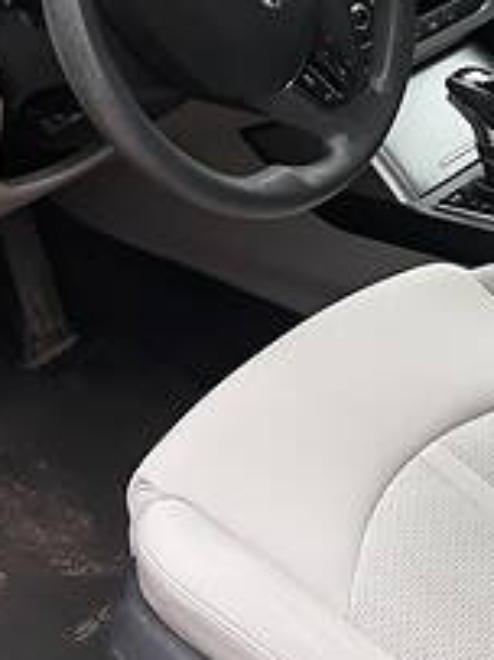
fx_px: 1524
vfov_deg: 24.2
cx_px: 299
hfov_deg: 18.4
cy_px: 169
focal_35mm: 80
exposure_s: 1/122
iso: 40
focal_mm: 3.7
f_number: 1.7
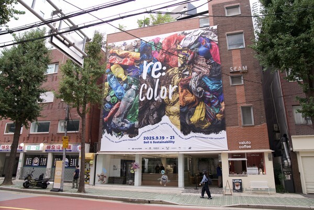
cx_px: 157
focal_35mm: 25
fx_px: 218
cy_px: 105
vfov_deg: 51.4
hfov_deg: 71.5
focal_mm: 25
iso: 250
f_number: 4.5
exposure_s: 1/160
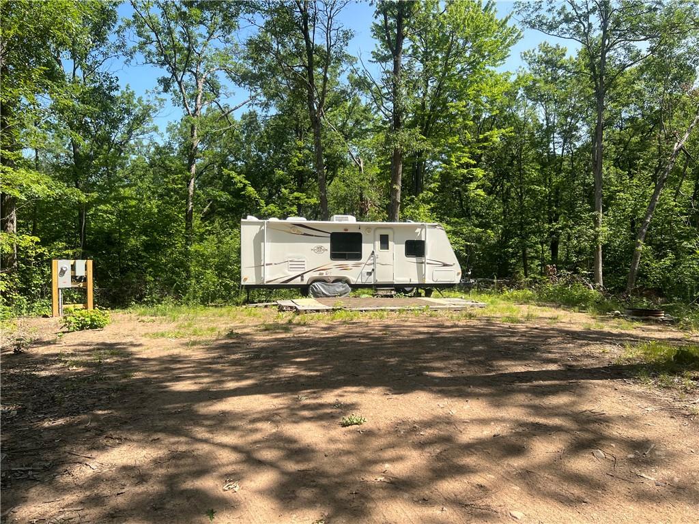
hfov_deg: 67.3
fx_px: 525
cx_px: 350
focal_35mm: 26
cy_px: 262
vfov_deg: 53.1
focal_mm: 5.7
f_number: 1.5
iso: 50
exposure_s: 1/1698
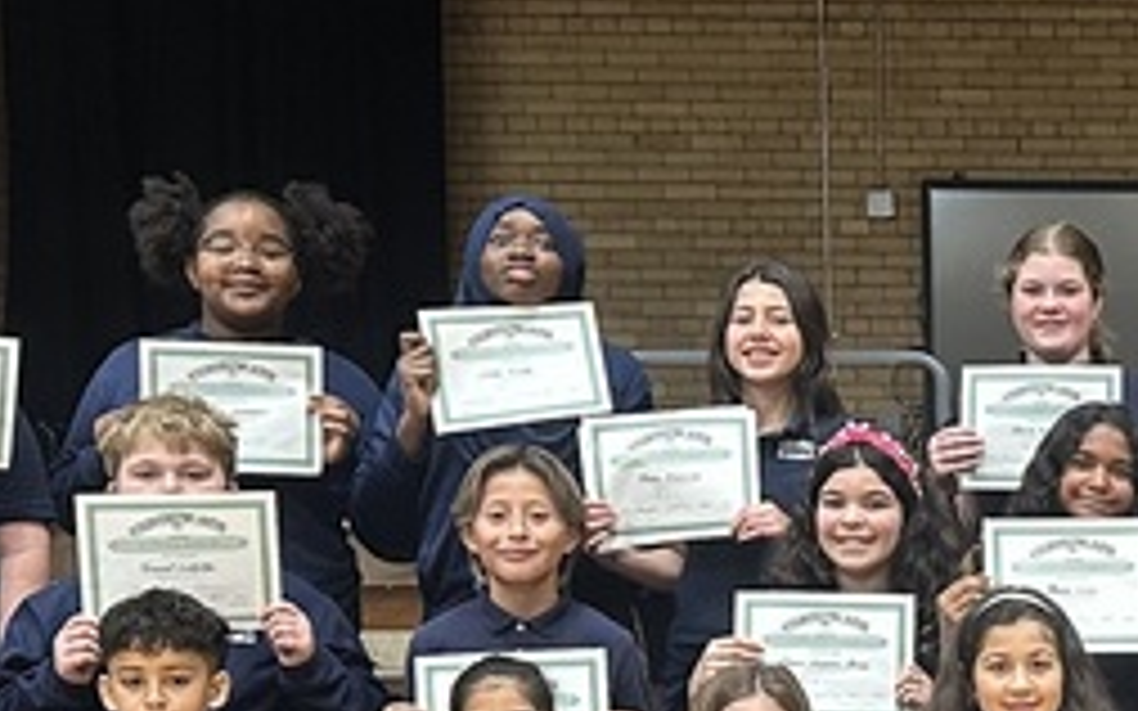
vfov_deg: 12.5
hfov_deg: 18.9
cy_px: 747
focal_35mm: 103
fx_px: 3194
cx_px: 1435
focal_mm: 6.86
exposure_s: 1/60
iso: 250
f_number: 1.78
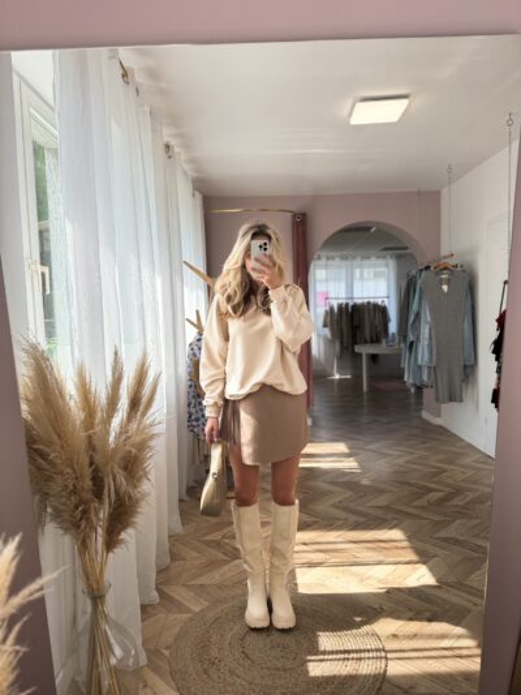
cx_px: 260
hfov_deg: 56.8
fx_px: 481
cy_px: 348
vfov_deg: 71.6
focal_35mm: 24
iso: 80
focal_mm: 6.76
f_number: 1.8
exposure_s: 1/710
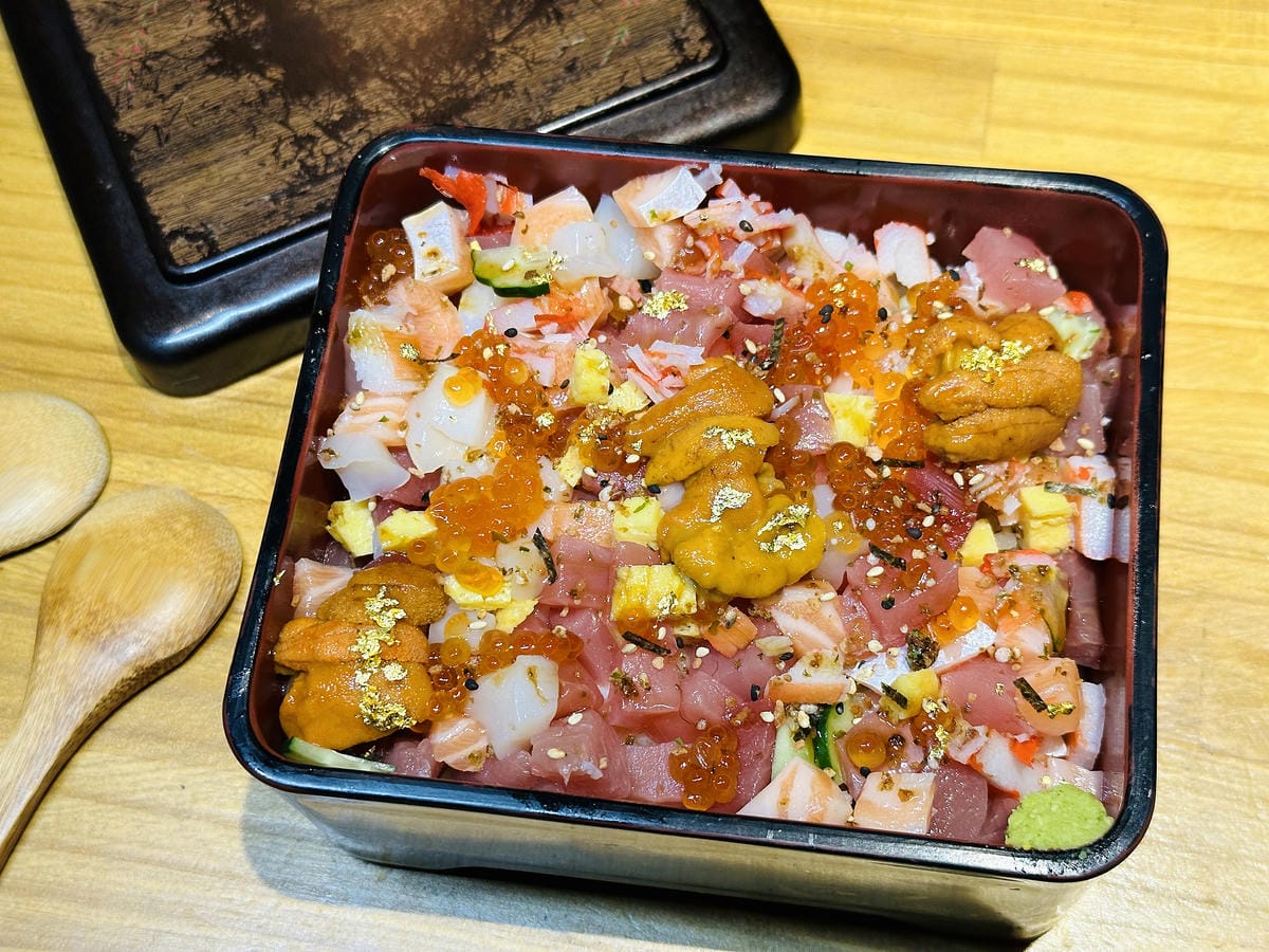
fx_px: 1760
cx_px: 634
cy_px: 476
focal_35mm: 48
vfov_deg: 30.3
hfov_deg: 39.7
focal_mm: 6.86
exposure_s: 1/60
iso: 250
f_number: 1.78
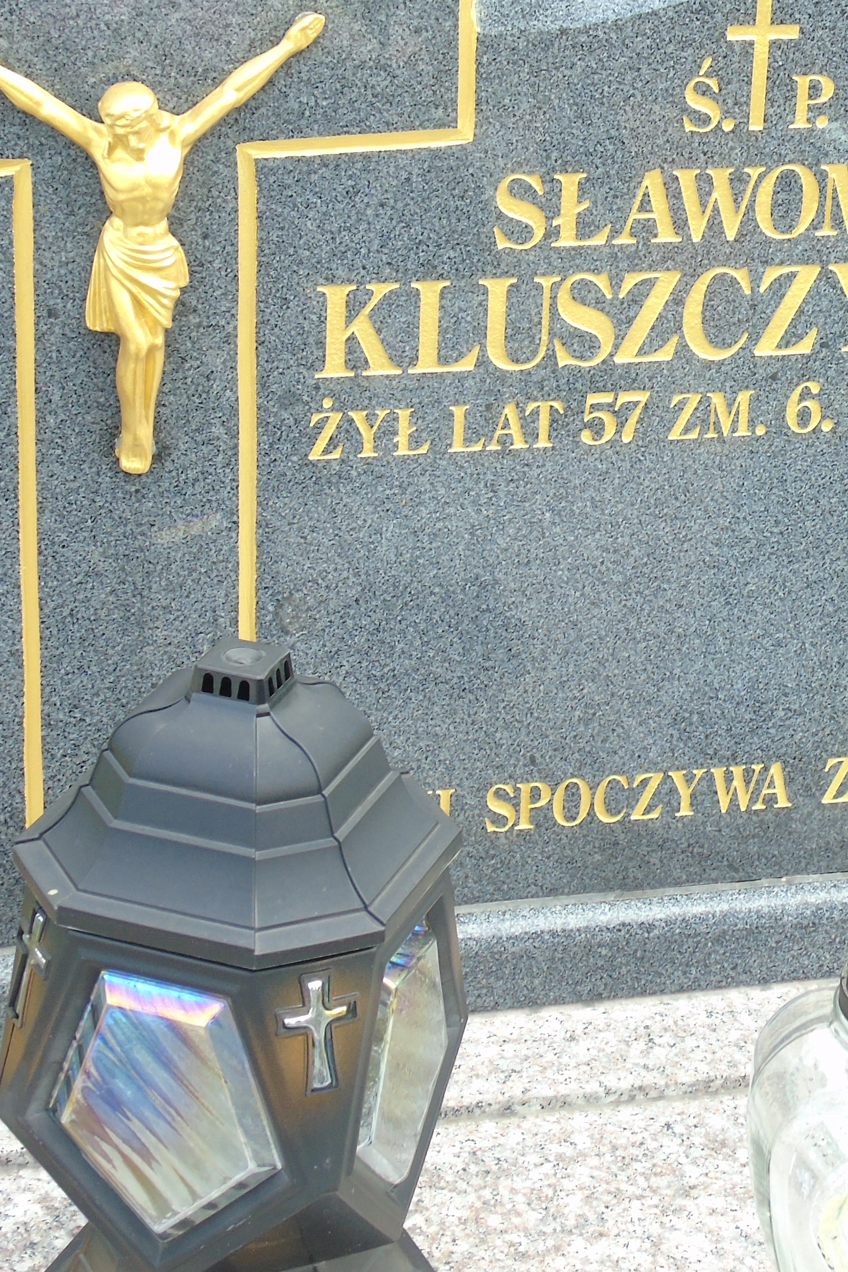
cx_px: 699
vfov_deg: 20.0
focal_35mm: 102
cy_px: 428
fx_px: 3604
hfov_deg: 13.3
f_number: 4.3
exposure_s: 1/50
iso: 80
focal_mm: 9.6
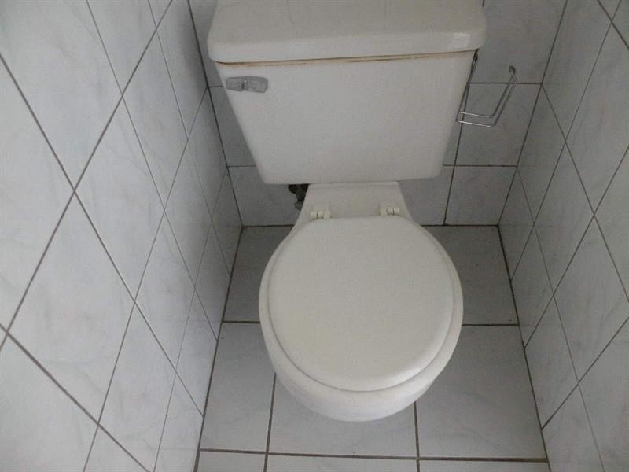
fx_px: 491
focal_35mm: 27
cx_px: 314
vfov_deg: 51.4
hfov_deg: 65.3
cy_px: 236
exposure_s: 1/22.3
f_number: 2.8
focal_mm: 4.7
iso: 400
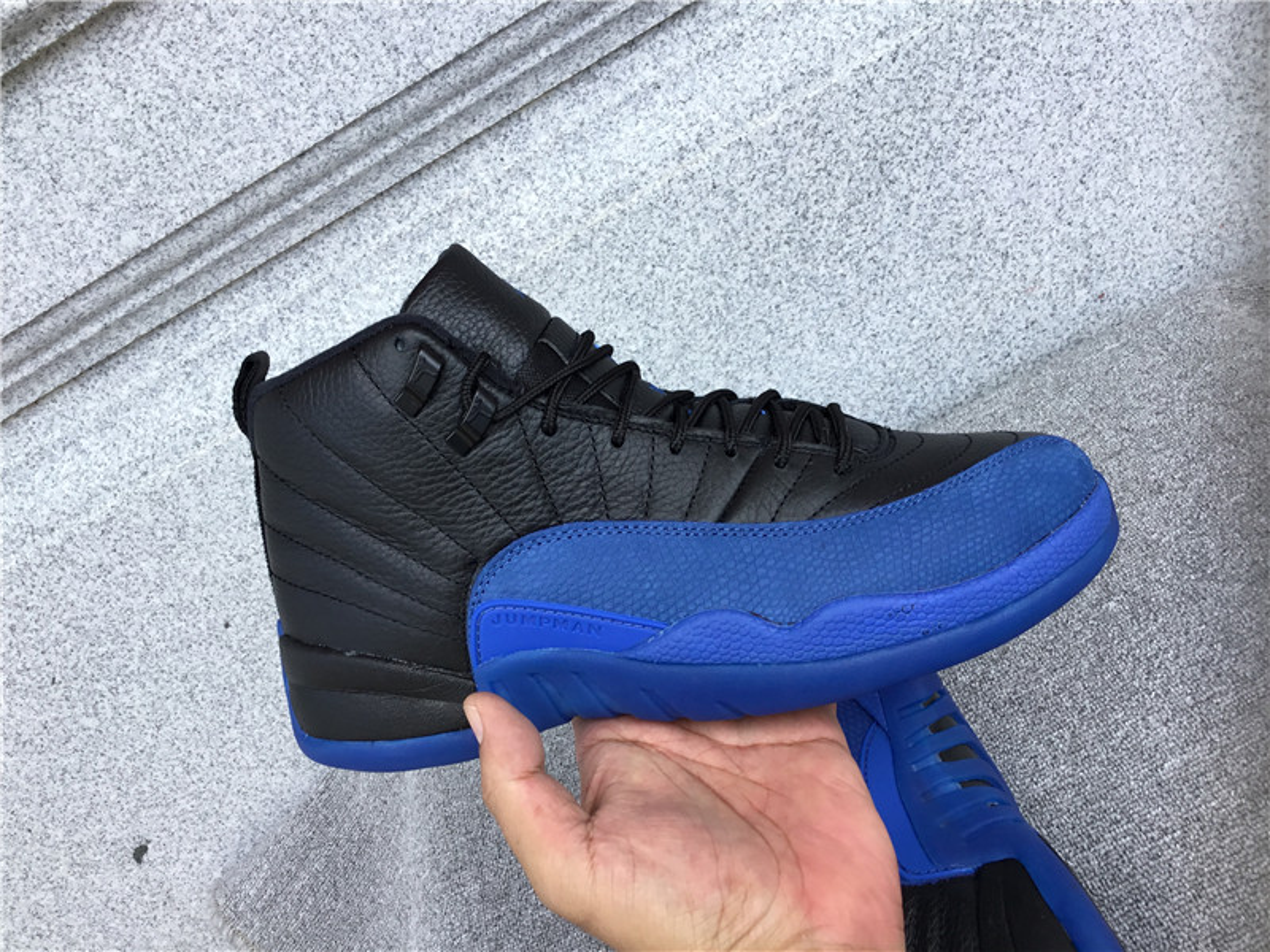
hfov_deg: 58.4
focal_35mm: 31
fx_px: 1137
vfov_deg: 45.4
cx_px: 635
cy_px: 476
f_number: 2.4
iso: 25
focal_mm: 3.3
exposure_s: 1/234
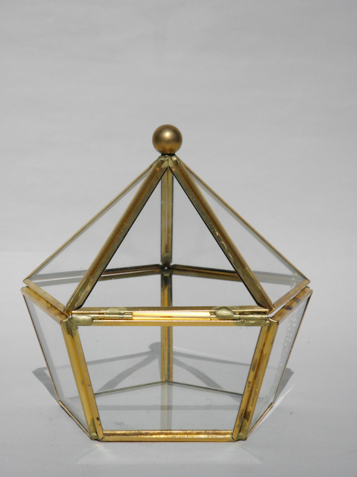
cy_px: 238
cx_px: 178
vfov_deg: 24.4
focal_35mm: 80
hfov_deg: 18.4
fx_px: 1100
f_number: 8.8
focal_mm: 14.3
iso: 100
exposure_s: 1/1000
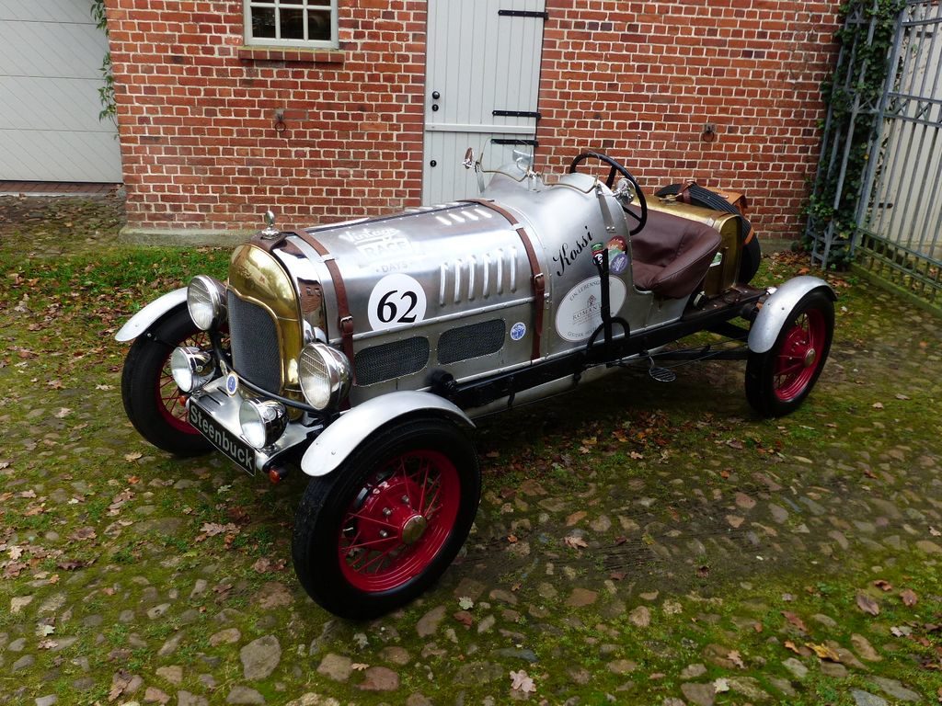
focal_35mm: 30
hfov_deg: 60.0
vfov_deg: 46.8
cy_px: 353
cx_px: 471
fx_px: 816
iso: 100
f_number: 3.2
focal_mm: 5.5
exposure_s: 1/160
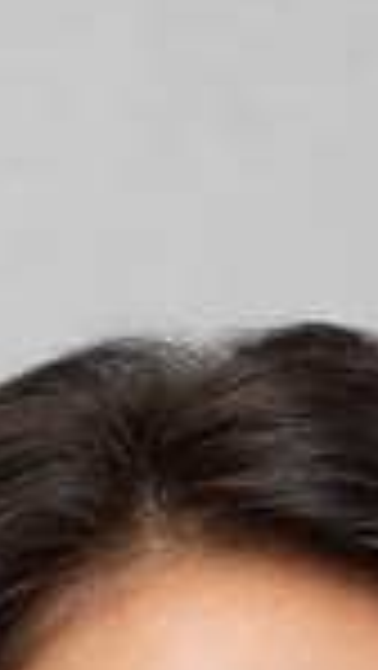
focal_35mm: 394
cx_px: 108
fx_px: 7009
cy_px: 1560
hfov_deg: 3.1
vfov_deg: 5.3
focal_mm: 70
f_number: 4.5
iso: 640
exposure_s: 1/160
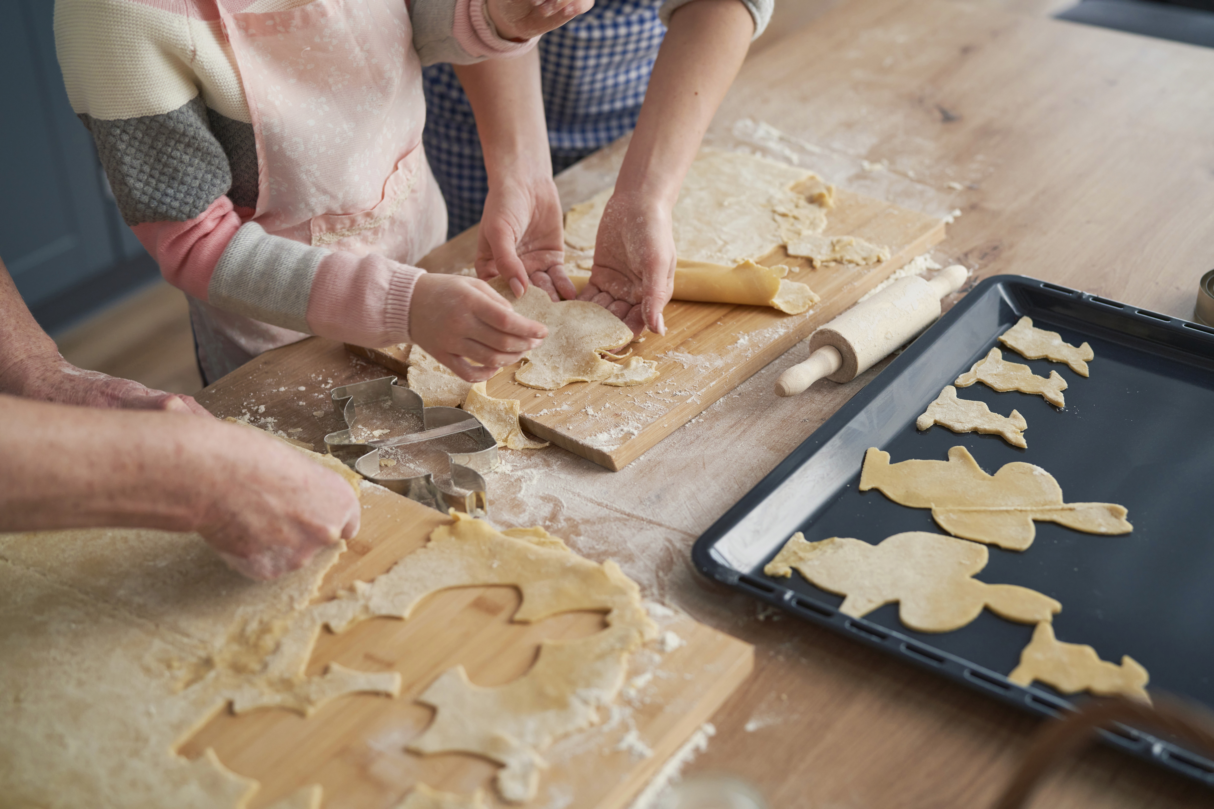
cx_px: 607
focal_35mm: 50
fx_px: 1686
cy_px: 404
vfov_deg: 27.0
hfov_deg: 39.6
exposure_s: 1/125
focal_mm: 50
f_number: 2.2
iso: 400
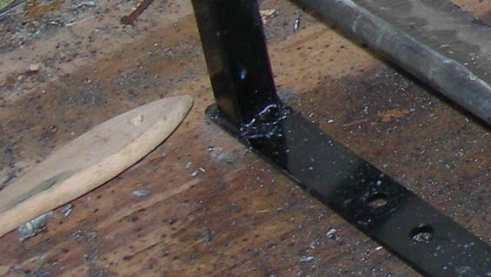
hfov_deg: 11.1
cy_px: -164
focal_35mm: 176
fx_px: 2292
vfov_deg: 6.8
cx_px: 980
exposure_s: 1/60.1
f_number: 2.8
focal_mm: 7.8
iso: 50
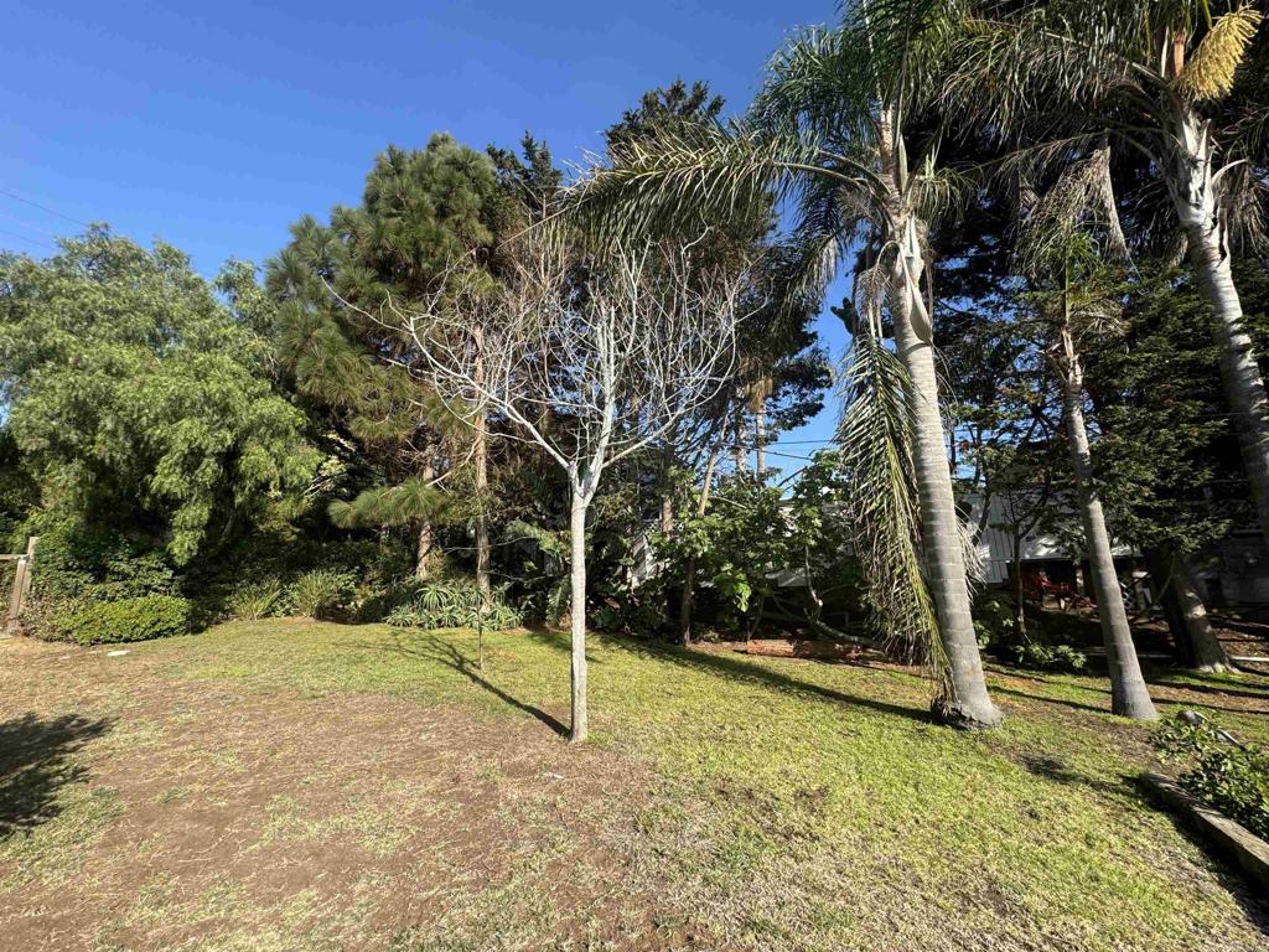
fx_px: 513
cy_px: 476
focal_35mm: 14
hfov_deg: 102.1
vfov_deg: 85.7
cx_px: 634
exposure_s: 1/713
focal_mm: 2.22
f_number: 2.2
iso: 50
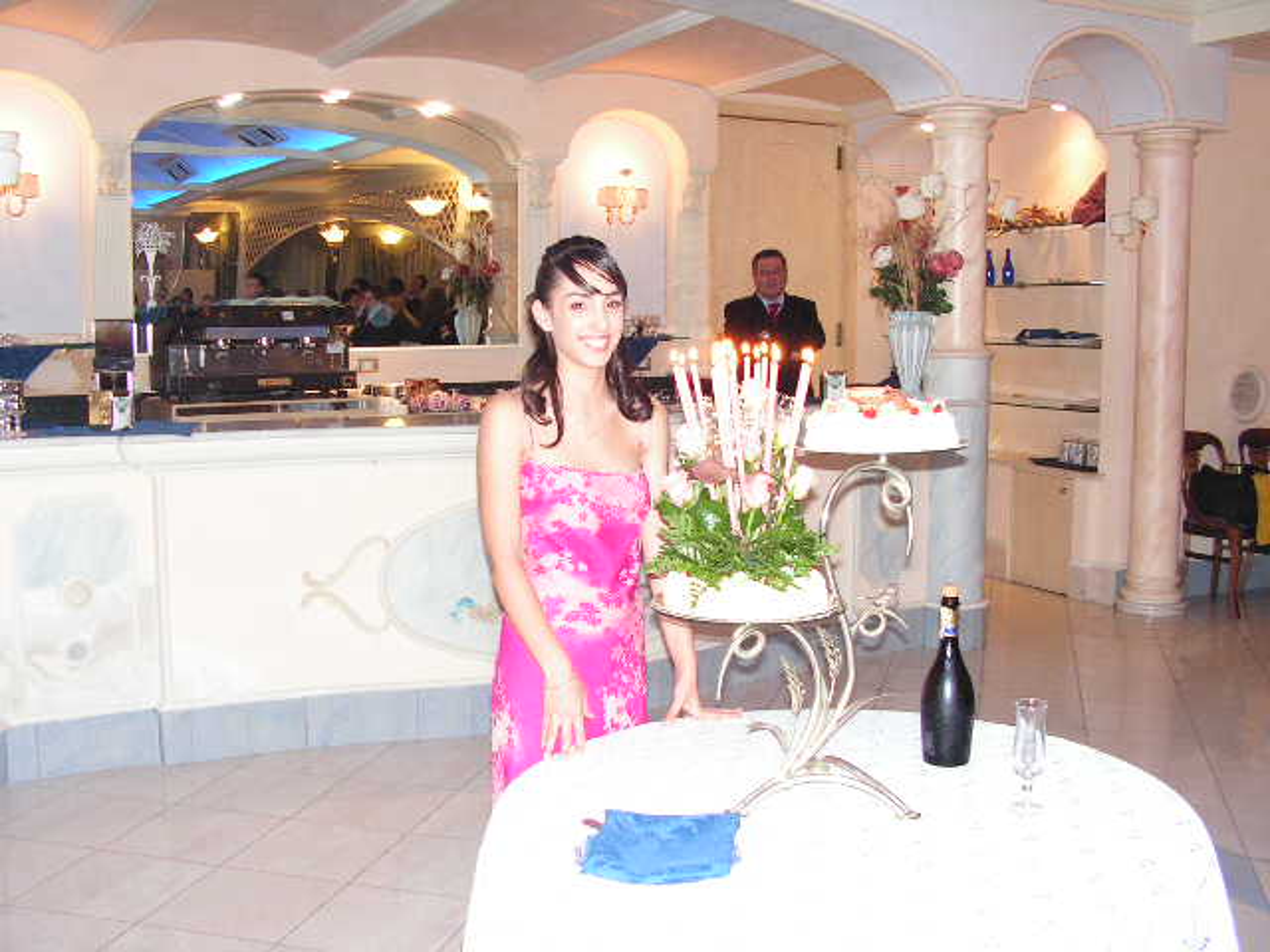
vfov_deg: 37.7
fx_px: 1394
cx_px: 635
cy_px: 476
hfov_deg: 49.0
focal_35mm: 38
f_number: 3.2
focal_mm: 6.4
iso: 200
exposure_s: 1/40
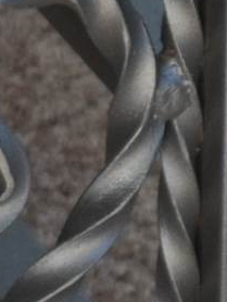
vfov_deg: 2.3
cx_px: 316
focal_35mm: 854
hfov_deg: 1.7
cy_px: 309
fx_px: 7457
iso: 800
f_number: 5.6
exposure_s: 1/125
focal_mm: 55
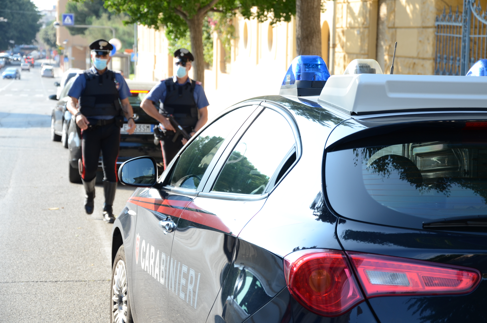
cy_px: 162
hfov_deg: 22.0
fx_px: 1255
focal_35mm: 93
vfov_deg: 14.6
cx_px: 244
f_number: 5.3
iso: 200
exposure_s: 1/160
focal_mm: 62
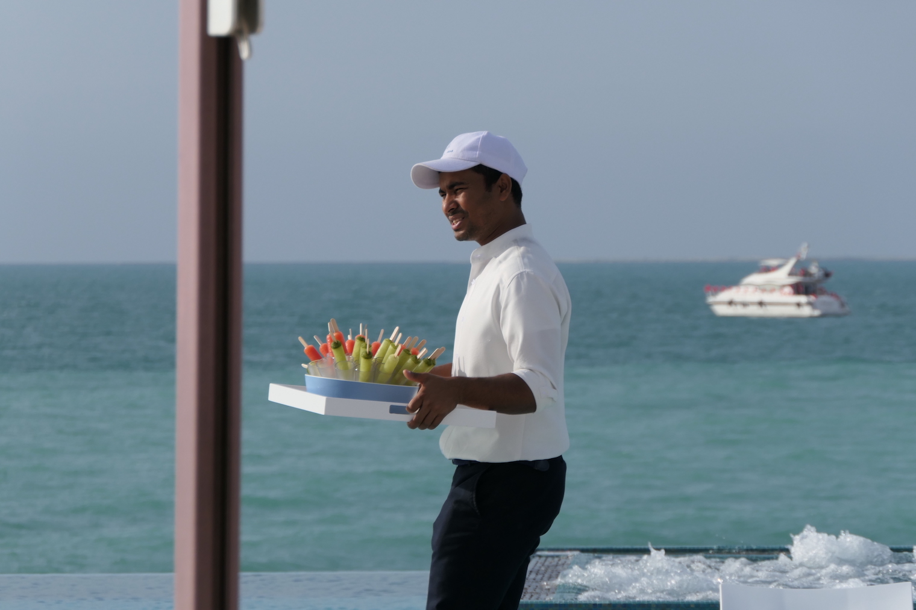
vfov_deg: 6.3
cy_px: 305
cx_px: 458
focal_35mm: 217
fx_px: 5520
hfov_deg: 9.5
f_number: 4.4
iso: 125
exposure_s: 1/1300
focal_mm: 79.4
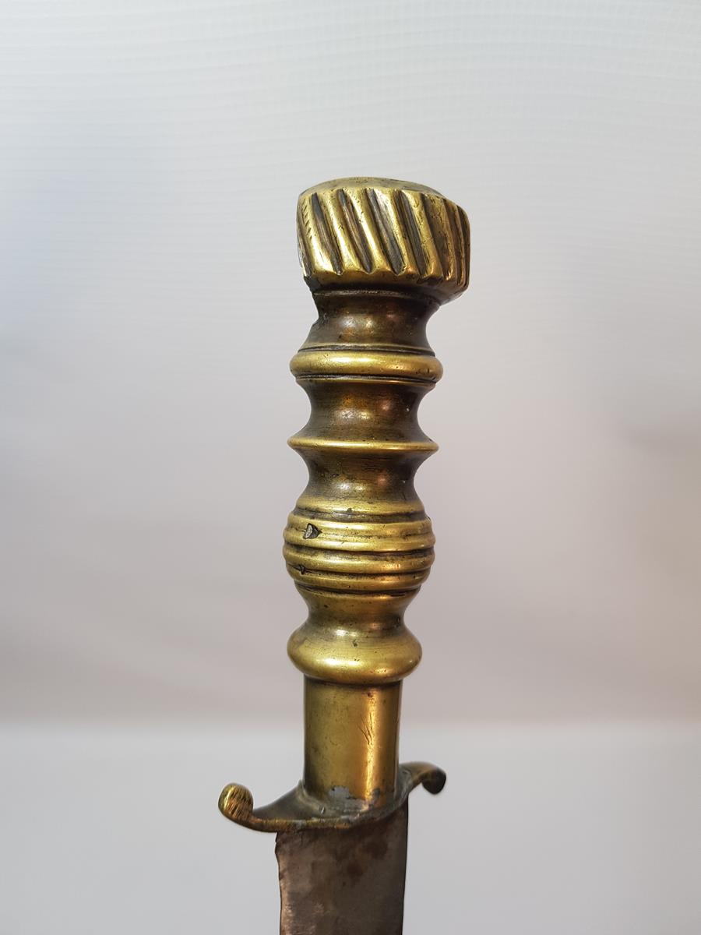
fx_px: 702
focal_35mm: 26
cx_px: 350
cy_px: 468
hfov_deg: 53.1
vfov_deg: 67.3
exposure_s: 1/134
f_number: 1.7
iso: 40
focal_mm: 4.3
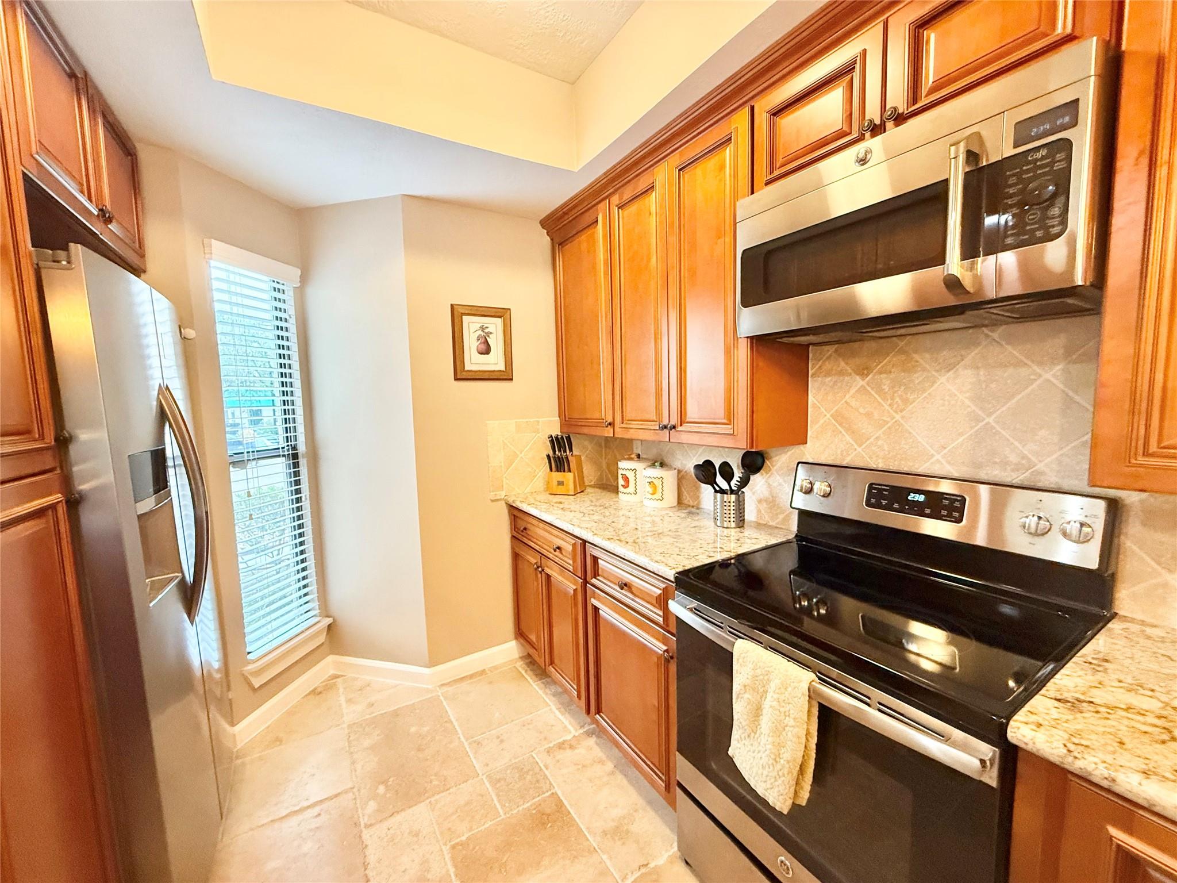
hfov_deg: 102.1
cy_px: 442
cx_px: 588
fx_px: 476
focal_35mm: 14
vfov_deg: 85.7
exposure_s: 1/60
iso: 500
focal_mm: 2.22
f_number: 2.2
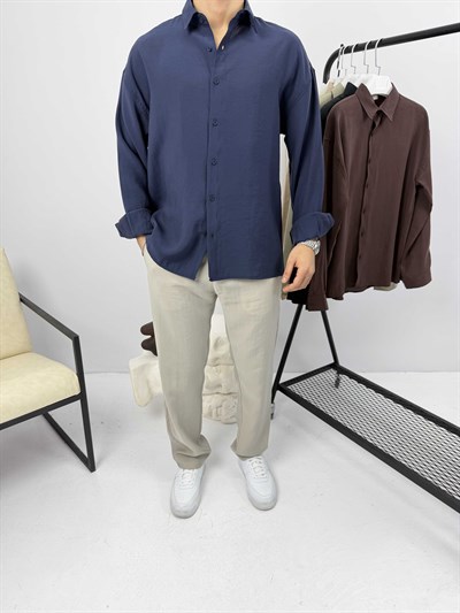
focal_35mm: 24
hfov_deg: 56.8
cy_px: 306
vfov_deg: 71.6
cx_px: 230
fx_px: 425
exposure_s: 1/118
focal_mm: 6.76
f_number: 1.78
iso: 100
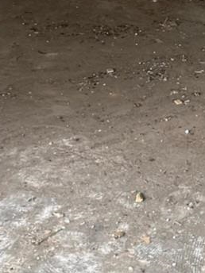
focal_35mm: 143
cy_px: -196
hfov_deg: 10.4
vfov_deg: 12.7
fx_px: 1129
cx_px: 57
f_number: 1.78
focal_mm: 6.76
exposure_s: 1/65
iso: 200
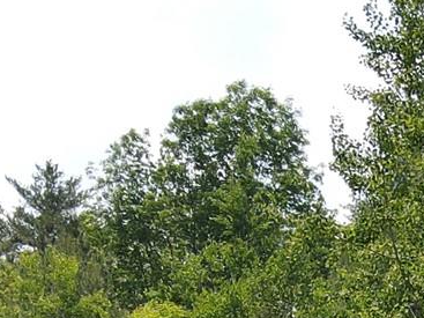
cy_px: 701
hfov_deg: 13.9
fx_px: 1641
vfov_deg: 10.0
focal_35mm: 134
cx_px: 605
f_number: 2.8
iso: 100
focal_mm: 4.5
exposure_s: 1/640
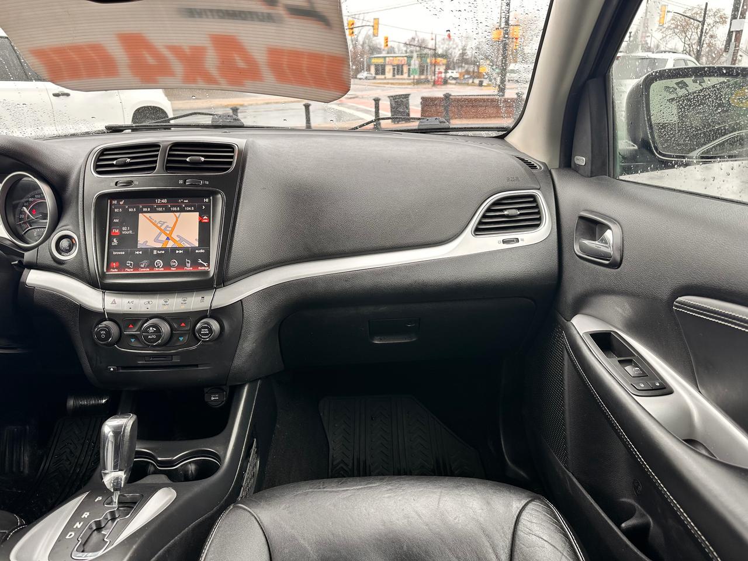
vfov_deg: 56.8
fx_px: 519
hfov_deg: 71.6
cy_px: 280
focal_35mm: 24
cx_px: 374
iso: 64
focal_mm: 6.86
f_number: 1.78
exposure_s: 1/154
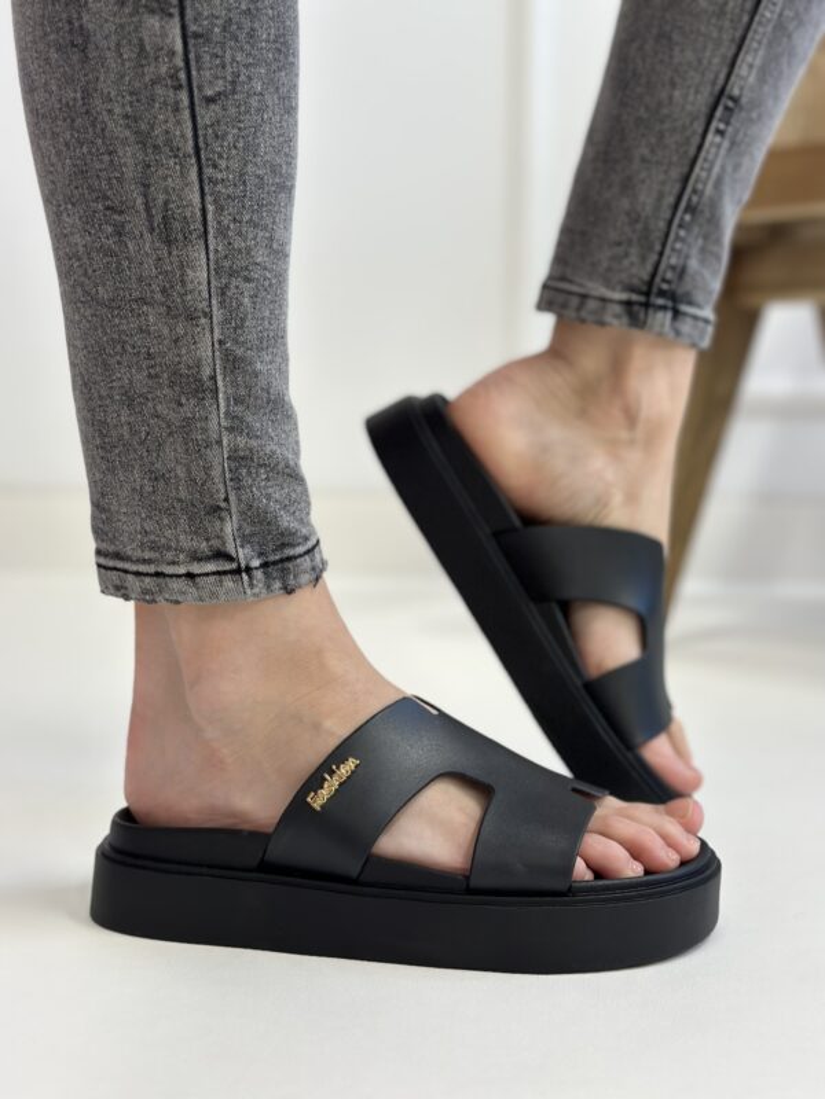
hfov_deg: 30.3
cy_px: 550
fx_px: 1525
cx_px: 412
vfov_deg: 39.7
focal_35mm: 48
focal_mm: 6.86
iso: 160
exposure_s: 1/100
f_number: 1.78
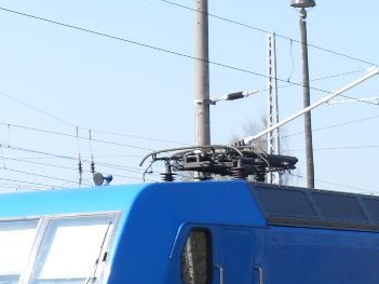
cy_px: 314
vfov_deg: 10.0
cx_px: 391
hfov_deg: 13.3
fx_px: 1598
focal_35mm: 146
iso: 80
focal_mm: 8.4
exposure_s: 1/90
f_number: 8.4
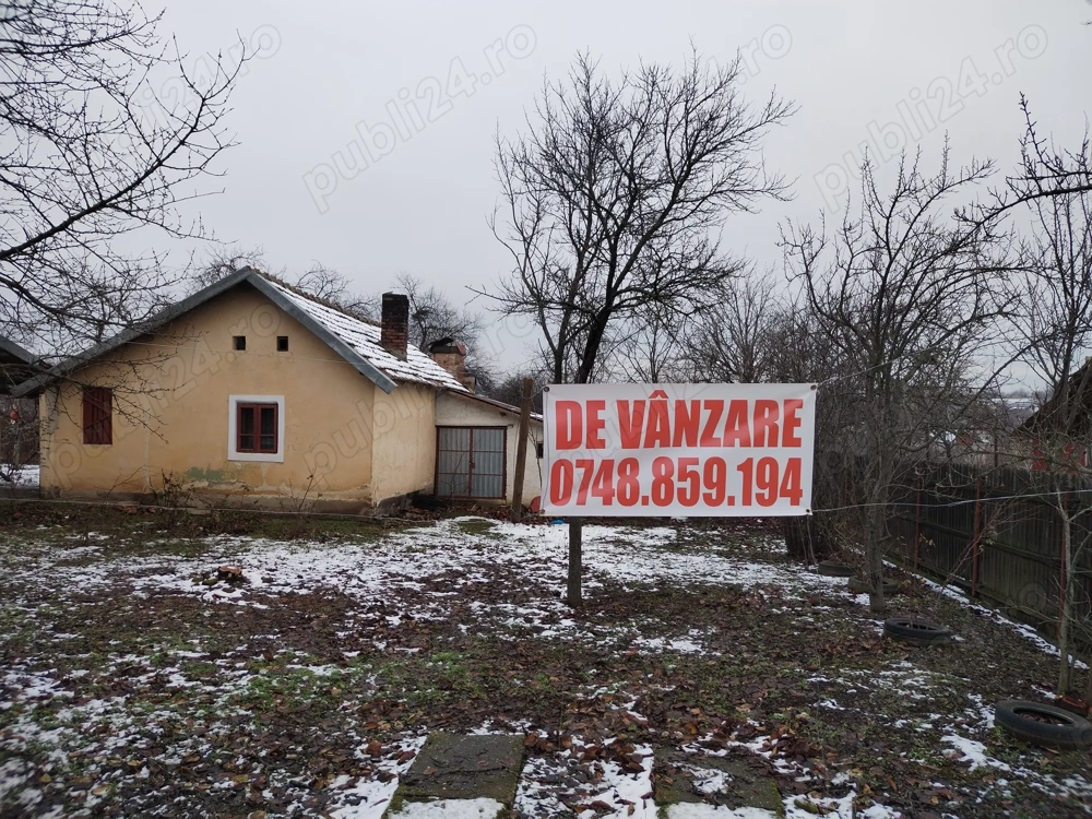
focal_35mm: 26
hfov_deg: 67.3
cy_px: 410
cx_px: 546
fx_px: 820
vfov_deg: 53.1
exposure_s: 1/136
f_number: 1.8
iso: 100
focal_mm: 4.75
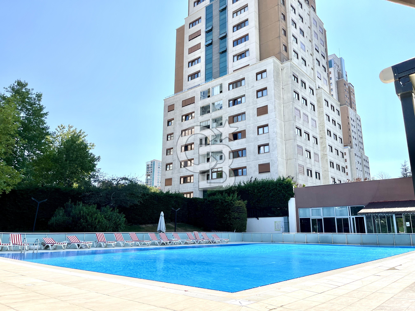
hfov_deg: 67.3
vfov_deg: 53.1
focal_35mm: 26
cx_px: 208
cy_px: 156
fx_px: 312
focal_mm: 5.1
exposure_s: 1/3745
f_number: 1.6
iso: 50
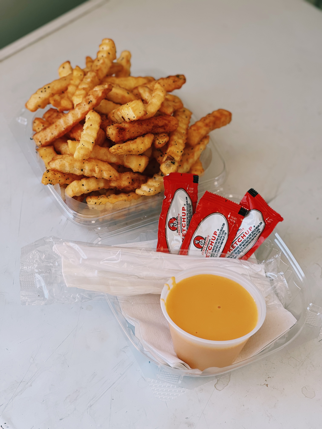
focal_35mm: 77
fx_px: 955
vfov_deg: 25.3
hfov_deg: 19.1
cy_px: 214
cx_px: 161
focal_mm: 9
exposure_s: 1/120
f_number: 2.8
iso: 50
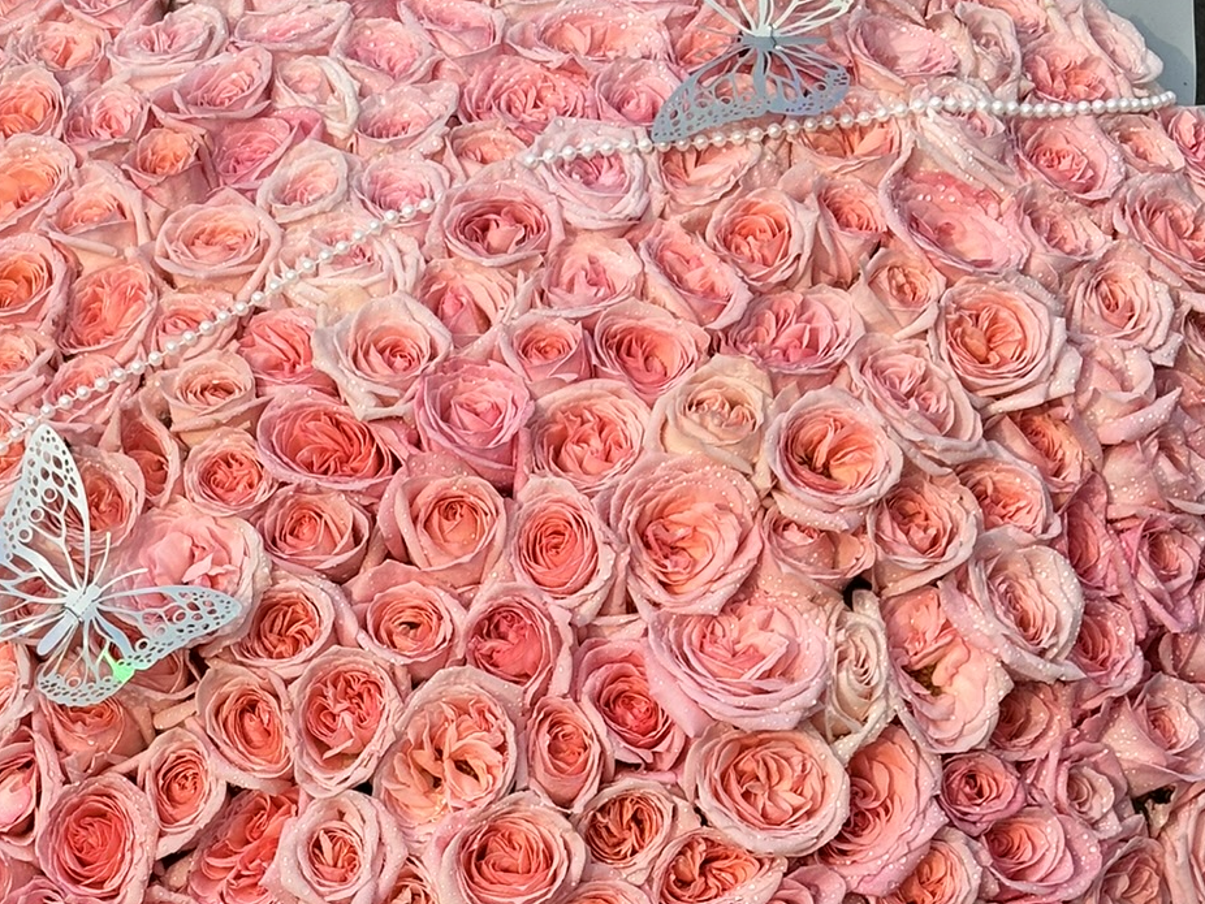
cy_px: 897
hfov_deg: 17.1
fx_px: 4004
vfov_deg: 12.7
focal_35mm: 115
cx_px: 399
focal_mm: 5.96
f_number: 1.6
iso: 40
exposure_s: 1/2710
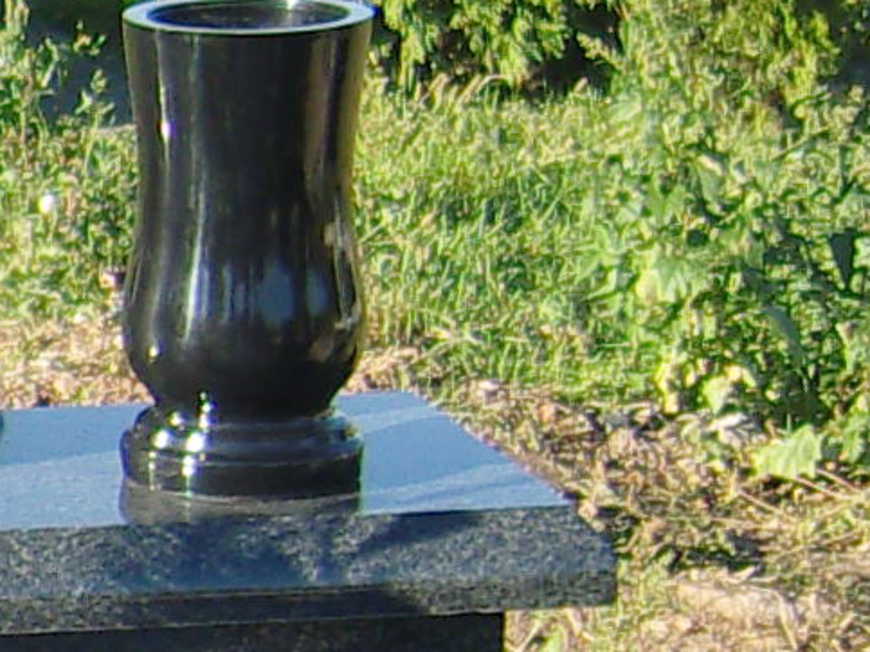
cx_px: -1452
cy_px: 681
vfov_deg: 6.4
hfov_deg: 7.8
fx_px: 5779
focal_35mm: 230
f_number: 2.8
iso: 100
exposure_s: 1/500
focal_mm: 7.3
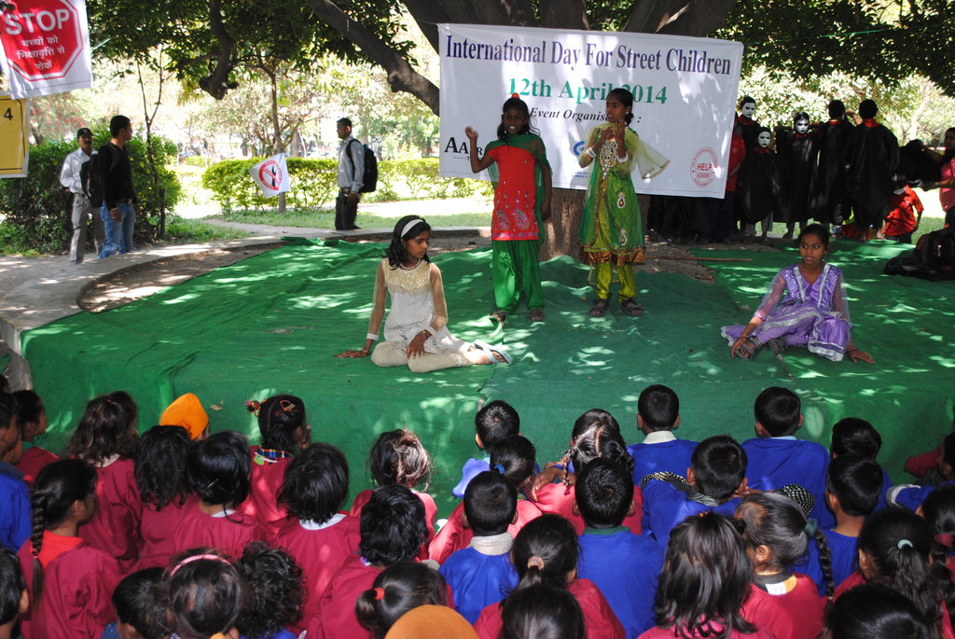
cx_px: 478
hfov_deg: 44.9
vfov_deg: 30.9
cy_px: 320
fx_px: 1155
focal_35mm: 44
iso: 200
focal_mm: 29
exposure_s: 1/60
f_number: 4.5
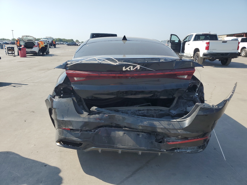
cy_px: 92
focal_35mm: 26
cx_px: 124
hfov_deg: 67.3
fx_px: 186
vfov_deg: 53.1
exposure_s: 1/2500
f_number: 1.5
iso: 50
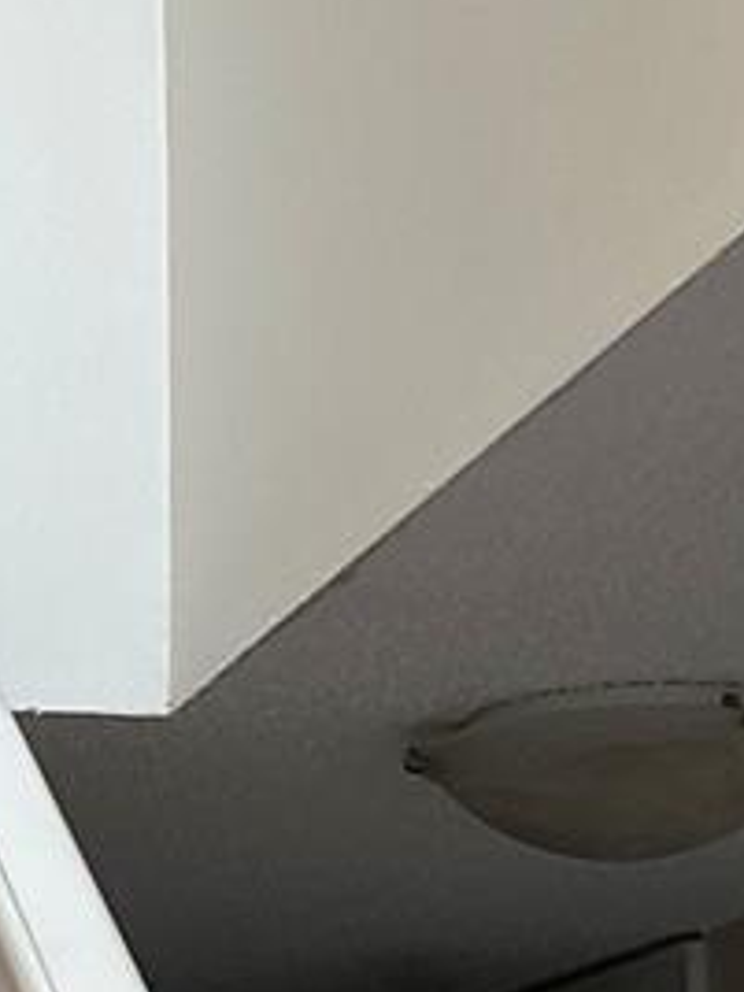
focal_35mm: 130
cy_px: 1125
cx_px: -807
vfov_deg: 14.8
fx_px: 3725
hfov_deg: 10.4
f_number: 1.8
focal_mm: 3
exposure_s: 1/60
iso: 40
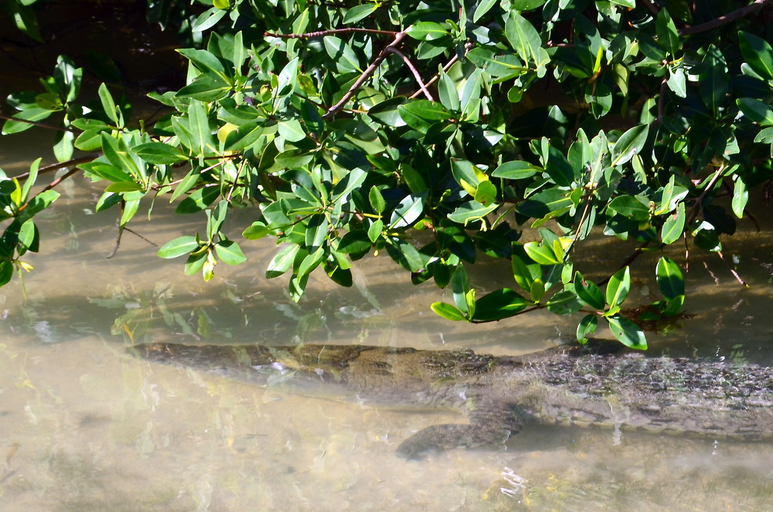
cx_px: 725
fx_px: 8163
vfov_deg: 3.6
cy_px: 305
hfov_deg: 5.4
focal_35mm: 381
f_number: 11
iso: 160
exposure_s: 1/125
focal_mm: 130
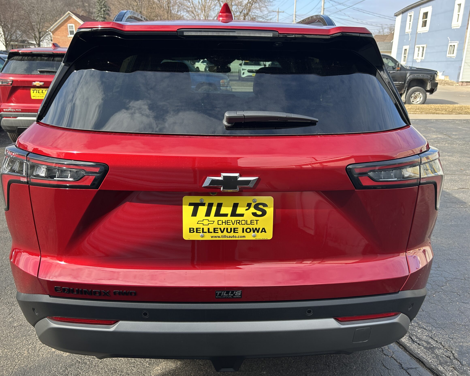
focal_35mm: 28
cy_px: 188
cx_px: 237
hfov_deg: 62.2
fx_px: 389
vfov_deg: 51.5
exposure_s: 1/705
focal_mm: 5.7
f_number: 1.5
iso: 50
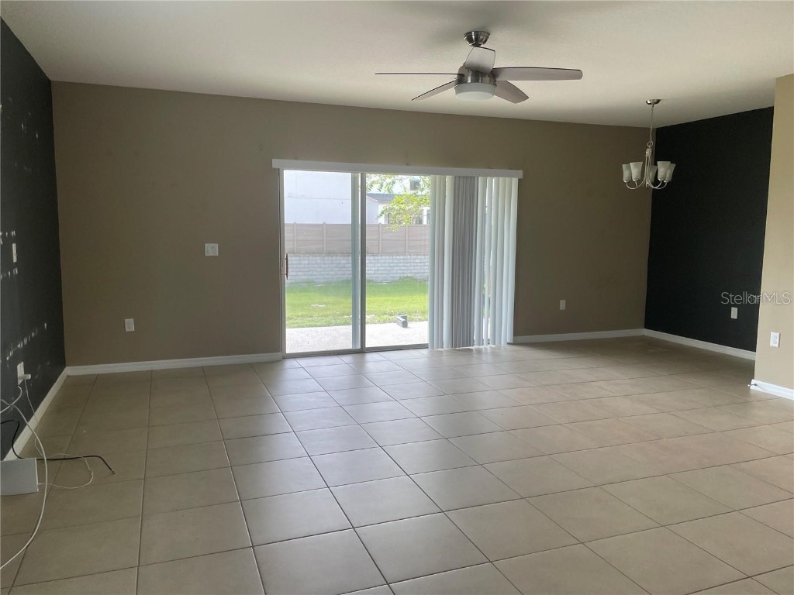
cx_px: 397
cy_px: 298
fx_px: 596
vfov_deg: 53.1
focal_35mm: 26
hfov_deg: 67.3
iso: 50
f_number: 1.6
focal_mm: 4.2
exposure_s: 1/121
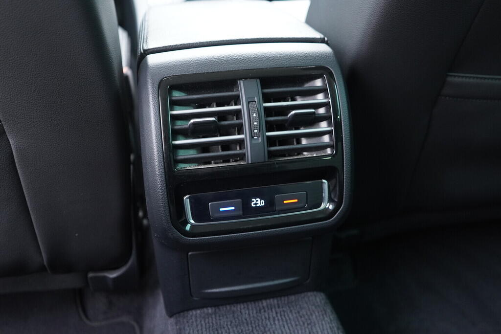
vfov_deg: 36.9
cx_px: 250
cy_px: 167
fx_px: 501
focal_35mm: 36
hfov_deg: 53.1
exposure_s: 1/40
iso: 1250
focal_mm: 24
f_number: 2.8
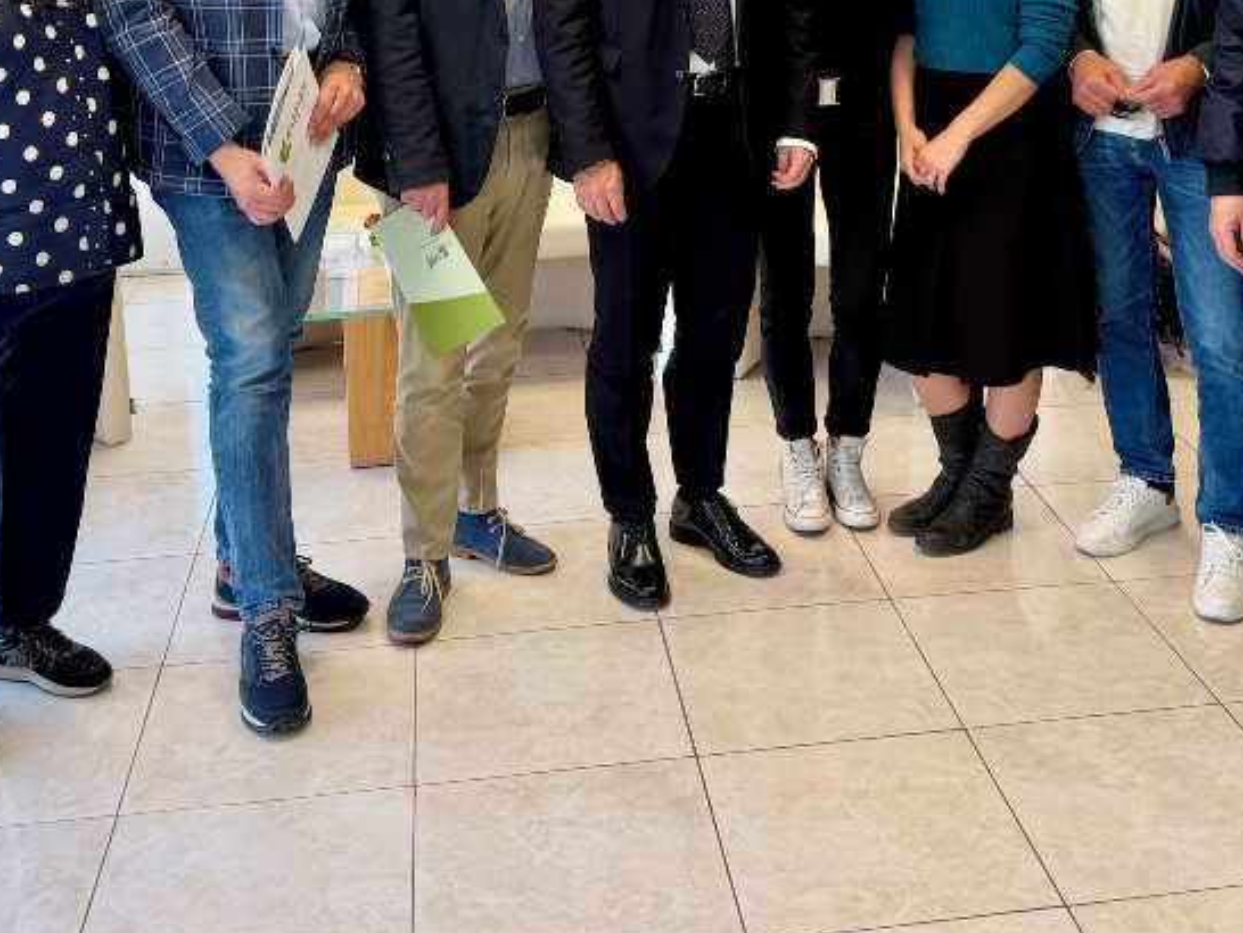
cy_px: 86
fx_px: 1617
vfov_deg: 30.7
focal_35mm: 45
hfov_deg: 42.0
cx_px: 694
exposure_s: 1/100
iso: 80
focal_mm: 6.76
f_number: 1.78
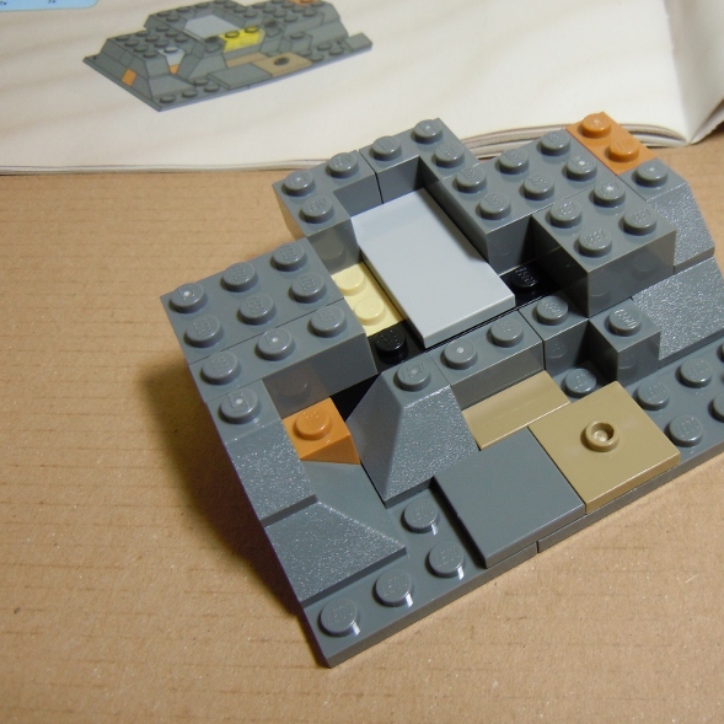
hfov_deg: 45.4
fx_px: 852
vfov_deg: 46.0
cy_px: 365
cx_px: 474
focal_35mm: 36
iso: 200
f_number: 3.5
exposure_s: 1/15
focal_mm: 5.4
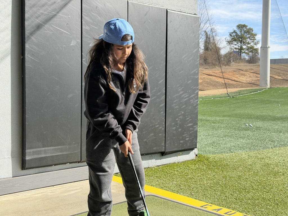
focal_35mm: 48
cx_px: 144
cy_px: 108
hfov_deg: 39.7
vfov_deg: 30.3
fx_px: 399
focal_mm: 6.76
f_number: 1.78
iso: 100
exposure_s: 1/1754
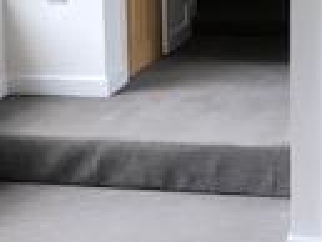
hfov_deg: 14.2
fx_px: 1294
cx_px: 180
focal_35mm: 139
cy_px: 100
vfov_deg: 10.7
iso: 32
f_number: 1.8
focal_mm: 3.99
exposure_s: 1/100
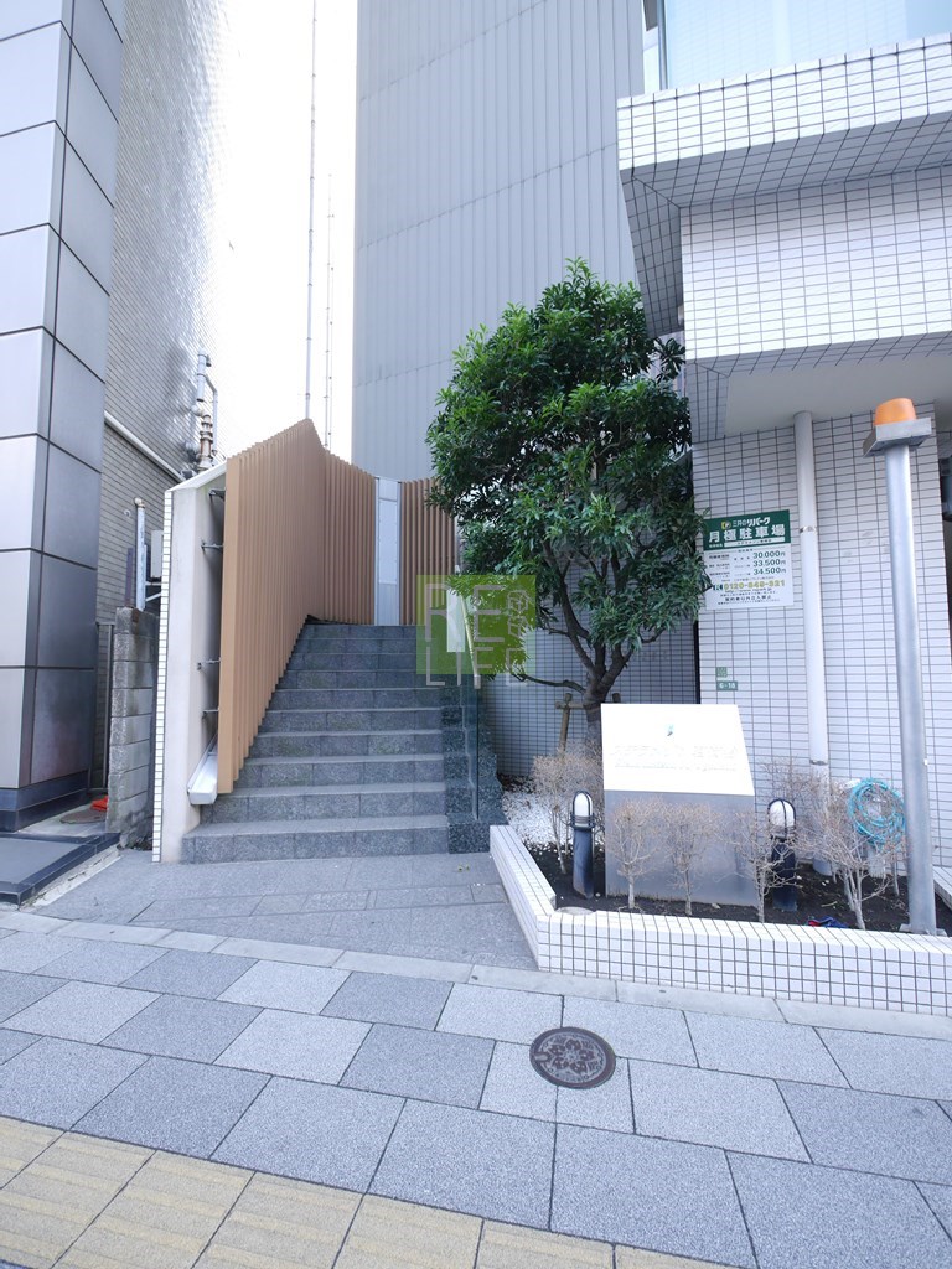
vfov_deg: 102.1
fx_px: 513
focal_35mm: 14
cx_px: 476
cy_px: 634
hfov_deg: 85.7
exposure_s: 1/60
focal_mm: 7
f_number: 4
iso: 320
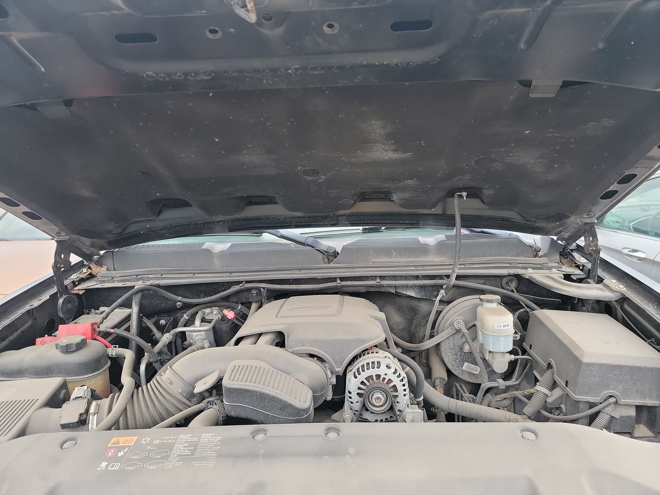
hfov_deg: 71.6
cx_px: 330
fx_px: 458
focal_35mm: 24
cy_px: 248
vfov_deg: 56.8
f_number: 1.8
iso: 117
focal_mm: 6.7
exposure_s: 1/59
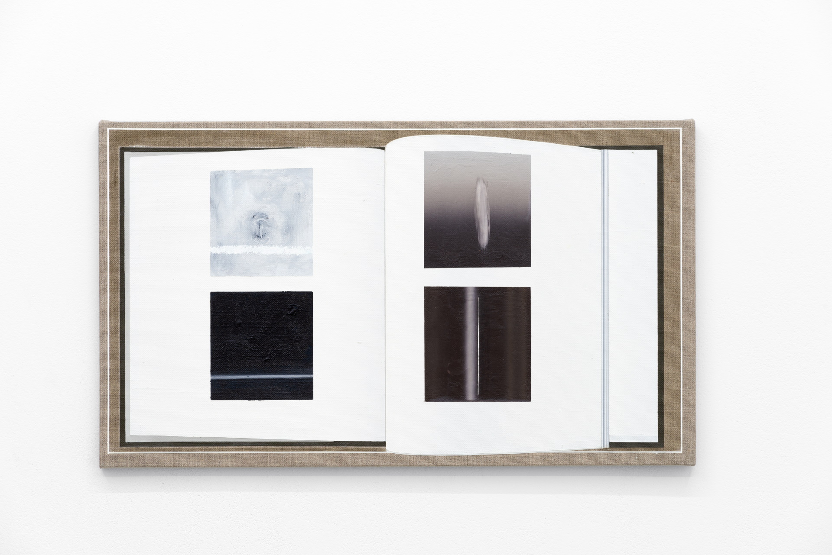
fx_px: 3930
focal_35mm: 170
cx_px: 416
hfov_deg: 12.1
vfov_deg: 8.1
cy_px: 278
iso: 100
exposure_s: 1/2
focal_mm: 170
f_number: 11
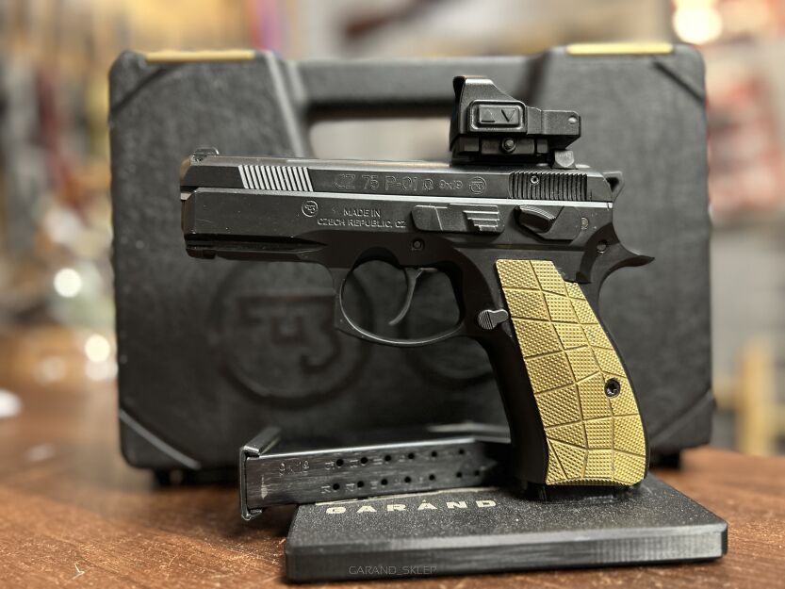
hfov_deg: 67.3
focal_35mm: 26
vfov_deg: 53.1
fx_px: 590
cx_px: 392
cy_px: 294
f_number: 1.5
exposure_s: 1/50
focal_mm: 5.7
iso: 250
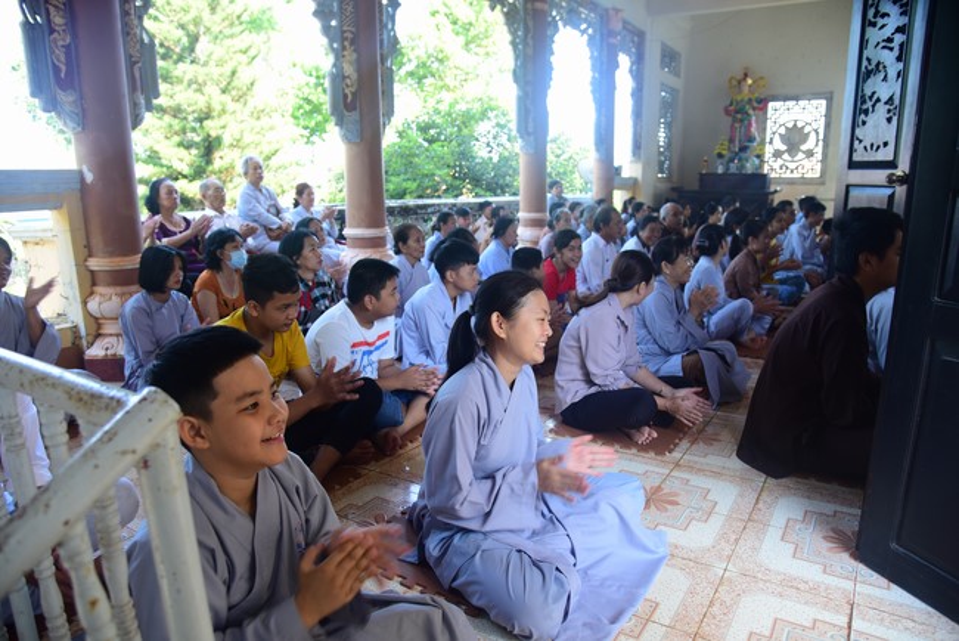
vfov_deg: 53.2
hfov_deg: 73.7
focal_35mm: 24
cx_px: 480
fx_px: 640
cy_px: 320
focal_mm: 24
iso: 200
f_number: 4.5
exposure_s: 1/50
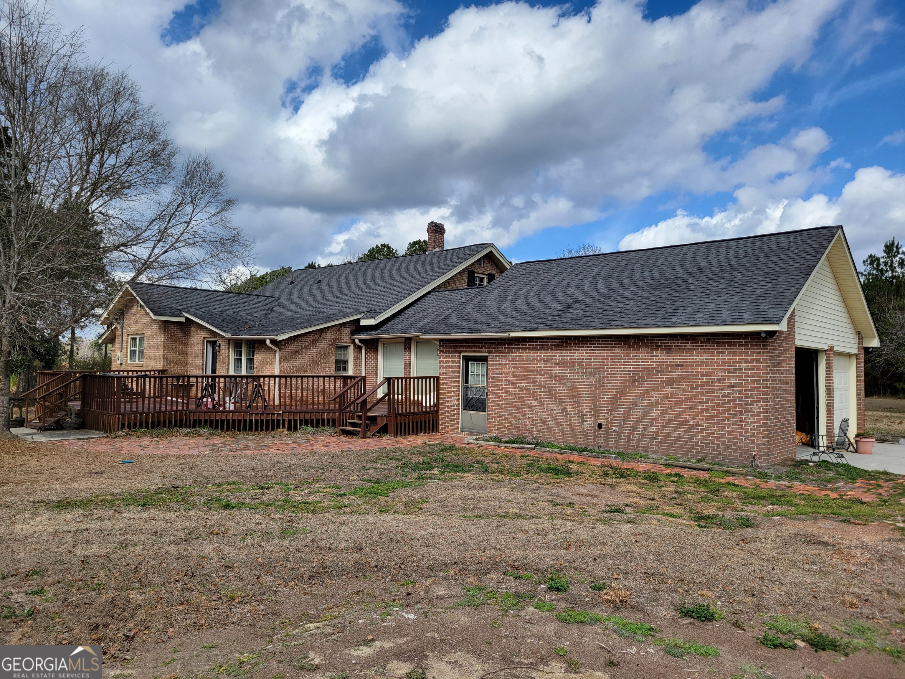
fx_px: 680
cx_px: 452
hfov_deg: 67.3
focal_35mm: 26
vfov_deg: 53.1
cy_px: 340
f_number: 1.8
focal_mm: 5.4
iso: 40
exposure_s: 1/2544
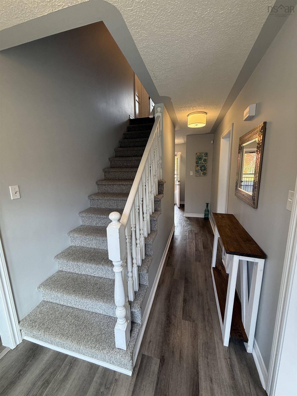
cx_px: 148
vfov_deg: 102.1
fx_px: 160
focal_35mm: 14
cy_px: 198
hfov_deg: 85.7
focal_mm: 2.22
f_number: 2.2
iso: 200
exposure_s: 1/120
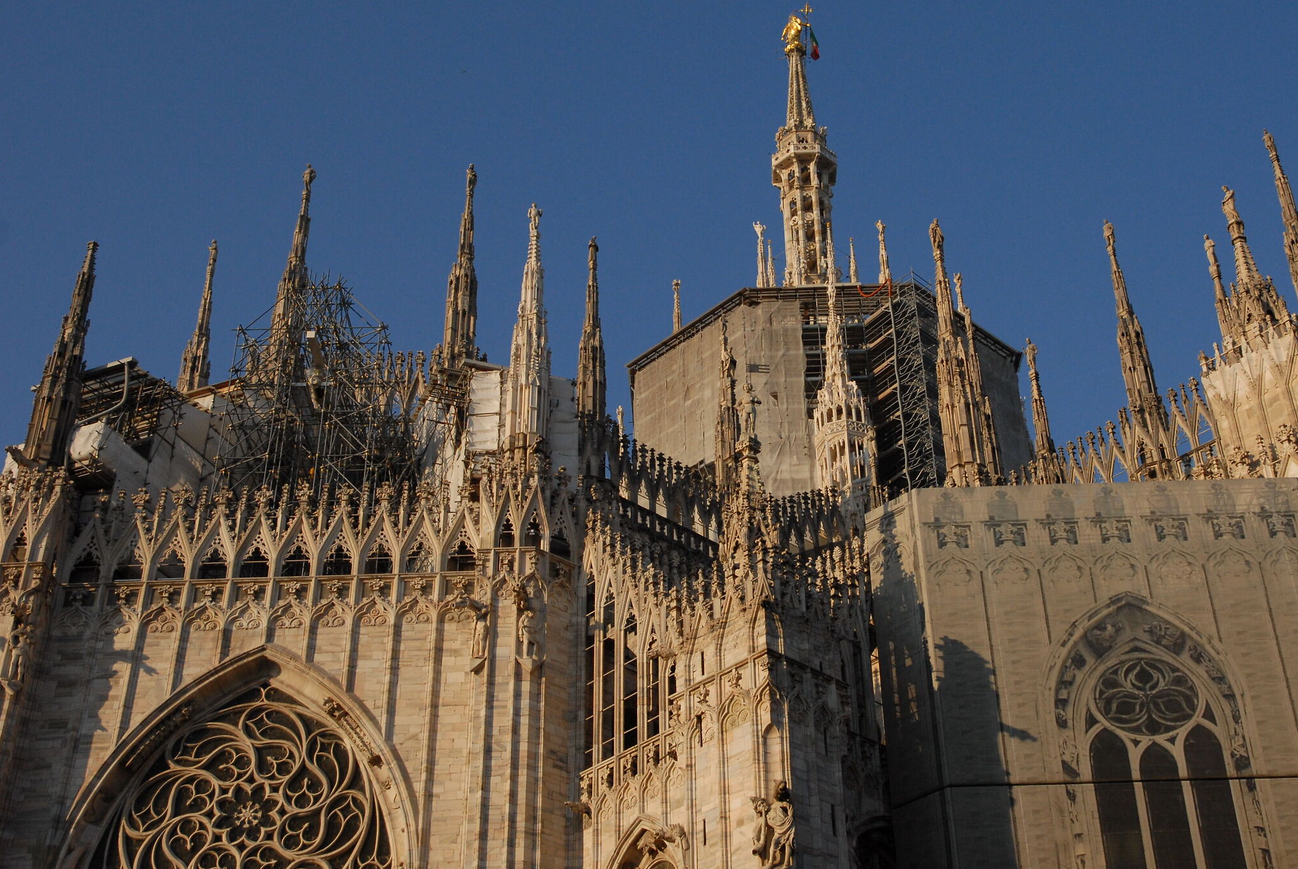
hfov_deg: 39.4
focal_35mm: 50
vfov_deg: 27.1
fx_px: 1805
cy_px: 384
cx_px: 770
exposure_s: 1/1250
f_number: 6.3
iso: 400
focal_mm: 28
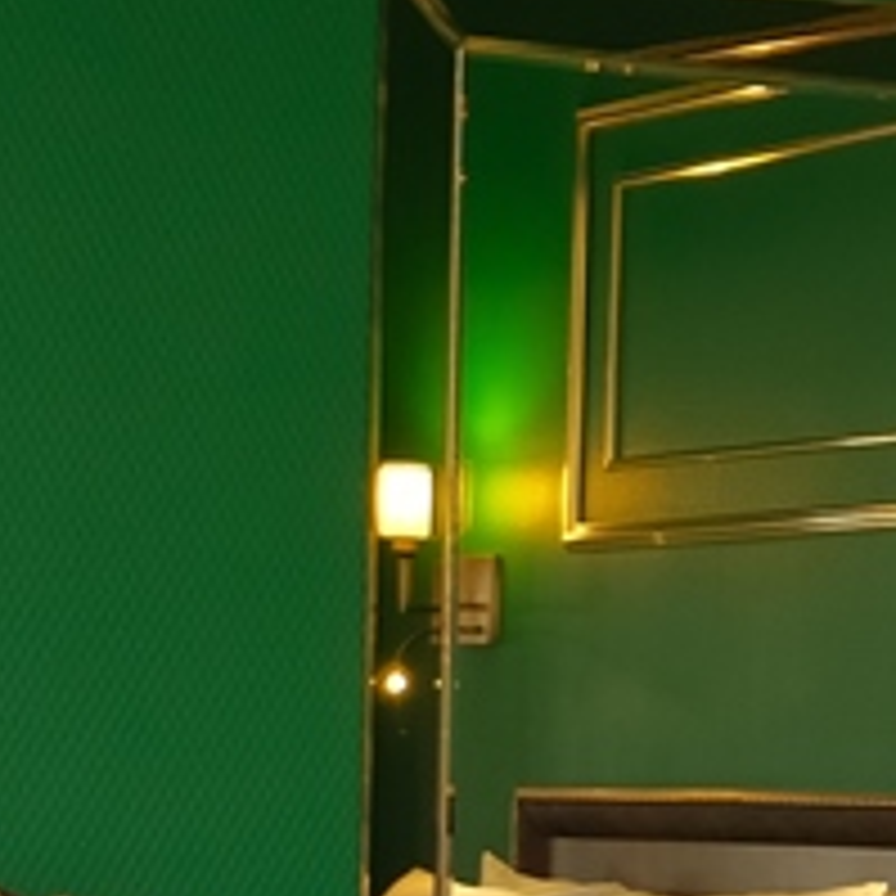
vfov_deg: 10.9
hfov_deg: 10.8
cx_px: -18
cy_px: 450
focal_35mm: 160
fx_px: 4686
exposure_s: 1/125
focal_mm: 13
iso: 160
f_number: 1.4
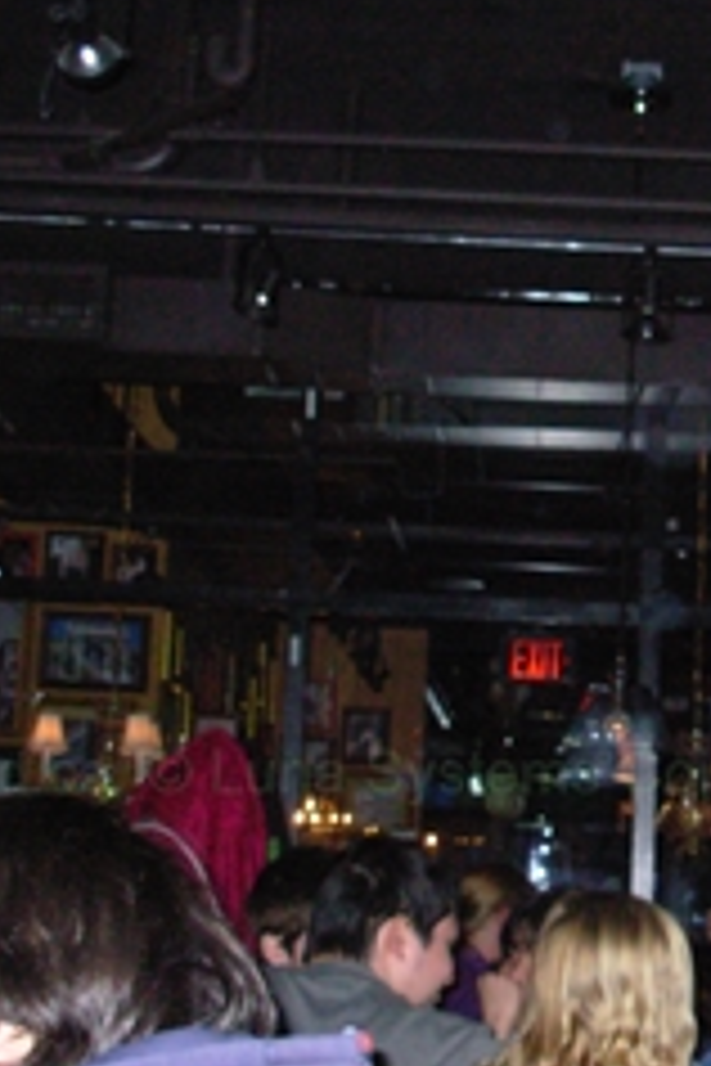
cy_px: 387
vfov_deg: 25.3
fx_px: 2370
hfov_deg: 16.7
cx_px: 716
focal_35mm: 80
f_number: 2.9
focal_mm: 6.3
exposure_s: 1/128
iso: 200
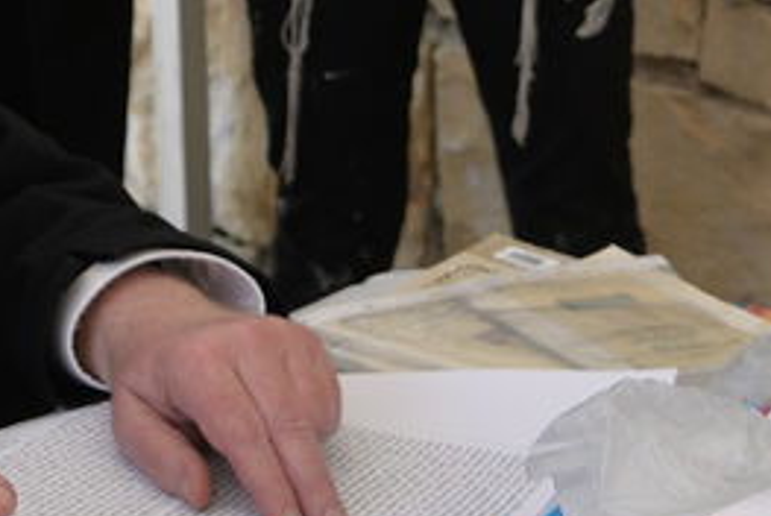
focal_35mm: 202
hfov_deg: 10.2
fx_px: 4331
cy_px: -627
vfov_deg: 6.5
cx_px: 196
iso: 100
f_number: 5.6
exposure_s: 1/320
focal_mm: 38
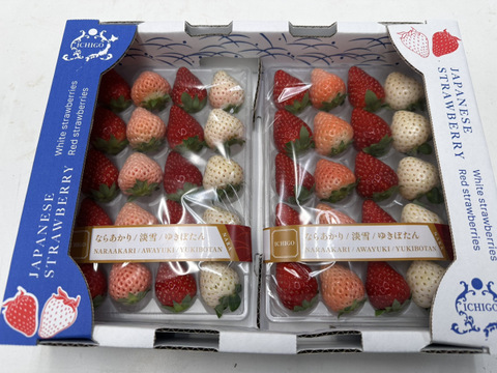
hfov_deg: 71.6
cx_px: 248
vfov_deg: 56.8
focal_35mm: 24
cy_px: 186
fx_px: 345
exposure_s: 1/181
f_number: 1.78
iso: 64
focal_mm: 6.86
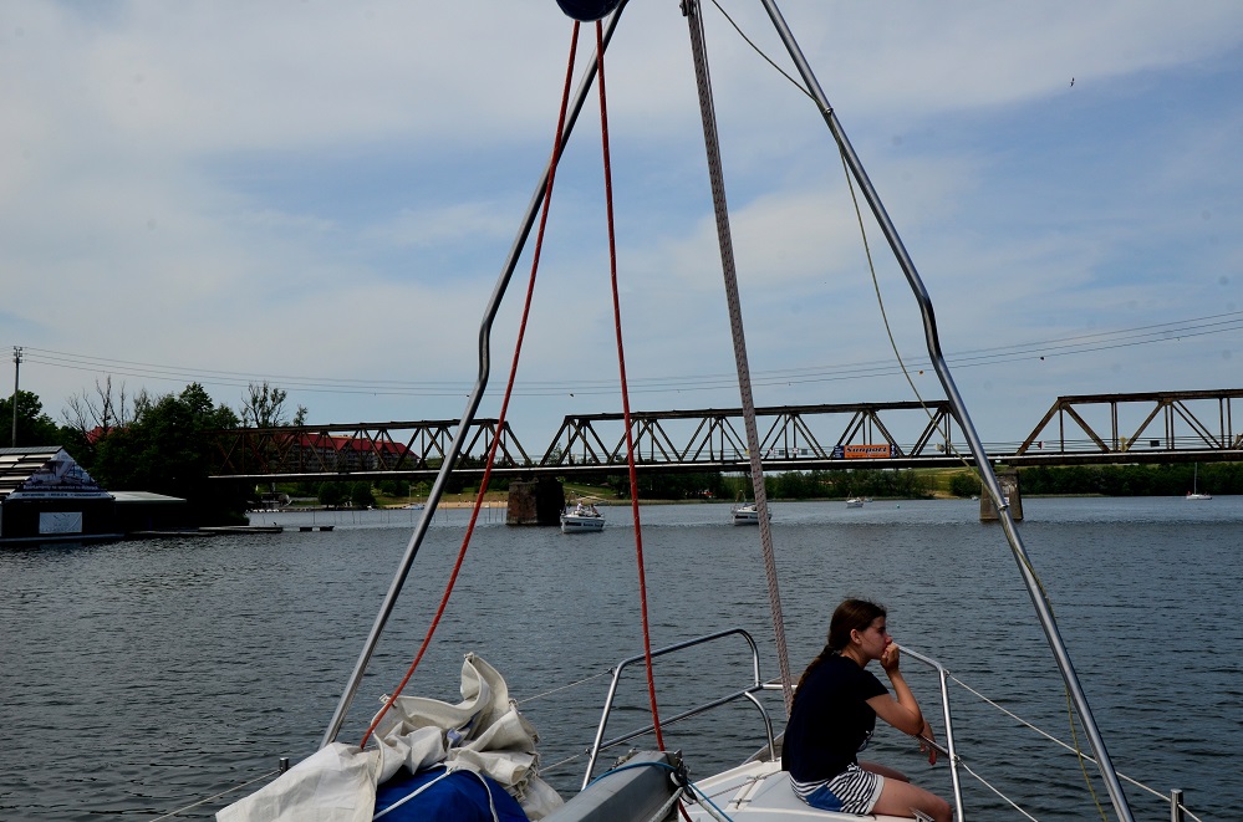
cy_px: 411
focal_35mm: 36
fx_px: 1240
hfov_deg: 53.2
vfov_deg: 36.7
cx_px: 622
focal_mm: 24
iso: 400
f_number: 13
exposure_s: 1/500
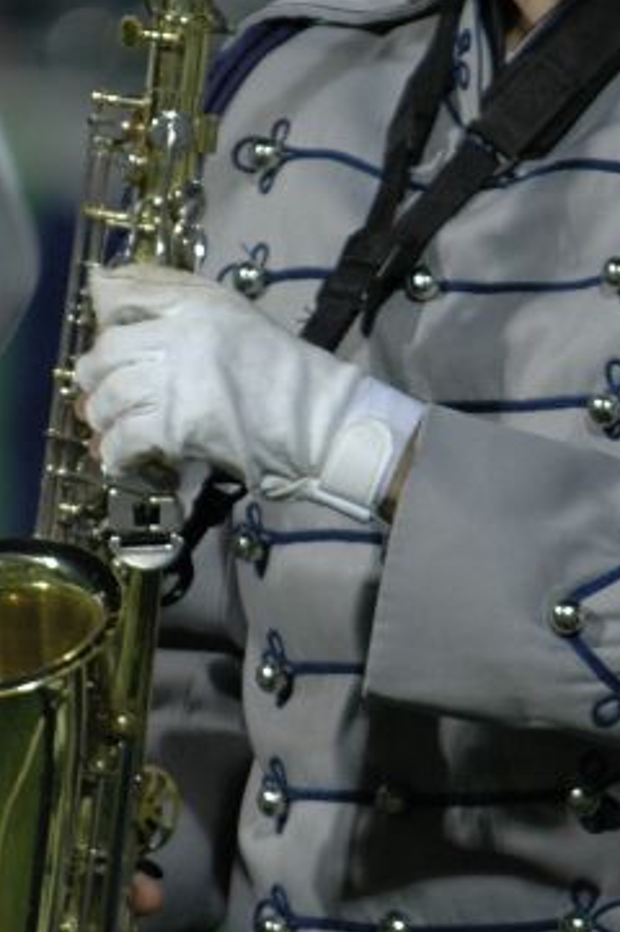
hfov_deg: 1.6
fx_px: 21999
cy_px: 400
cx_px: 462
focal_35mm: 850
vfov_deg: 2.4
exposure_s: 1/60
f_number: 2.8
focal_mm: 200
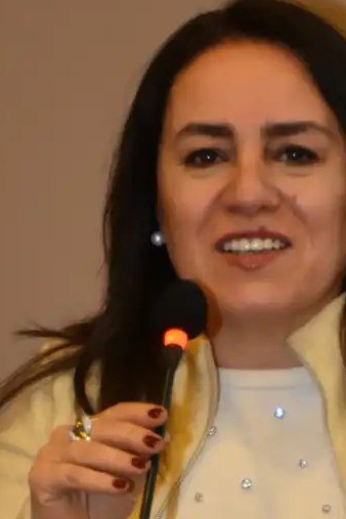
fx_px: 3272
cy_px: 486
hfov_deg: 6.1
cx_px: 234
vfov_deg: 9.0
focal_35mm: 227
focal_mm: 40
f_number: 4.5
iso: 560
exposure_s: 1/60
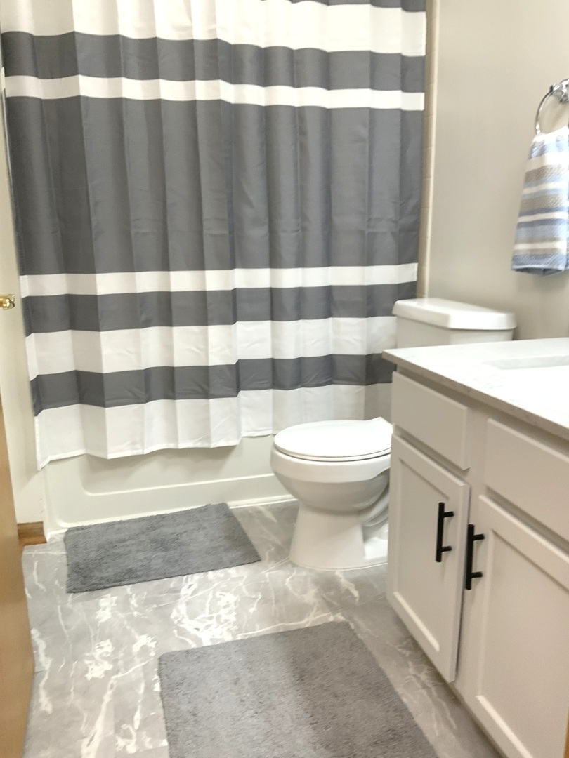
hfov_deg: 48.2
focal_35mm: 29
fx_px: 636
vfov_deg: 61.7
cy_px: 379
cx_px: 284
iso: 64
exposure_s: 1/60
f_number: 1.8
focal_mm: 3
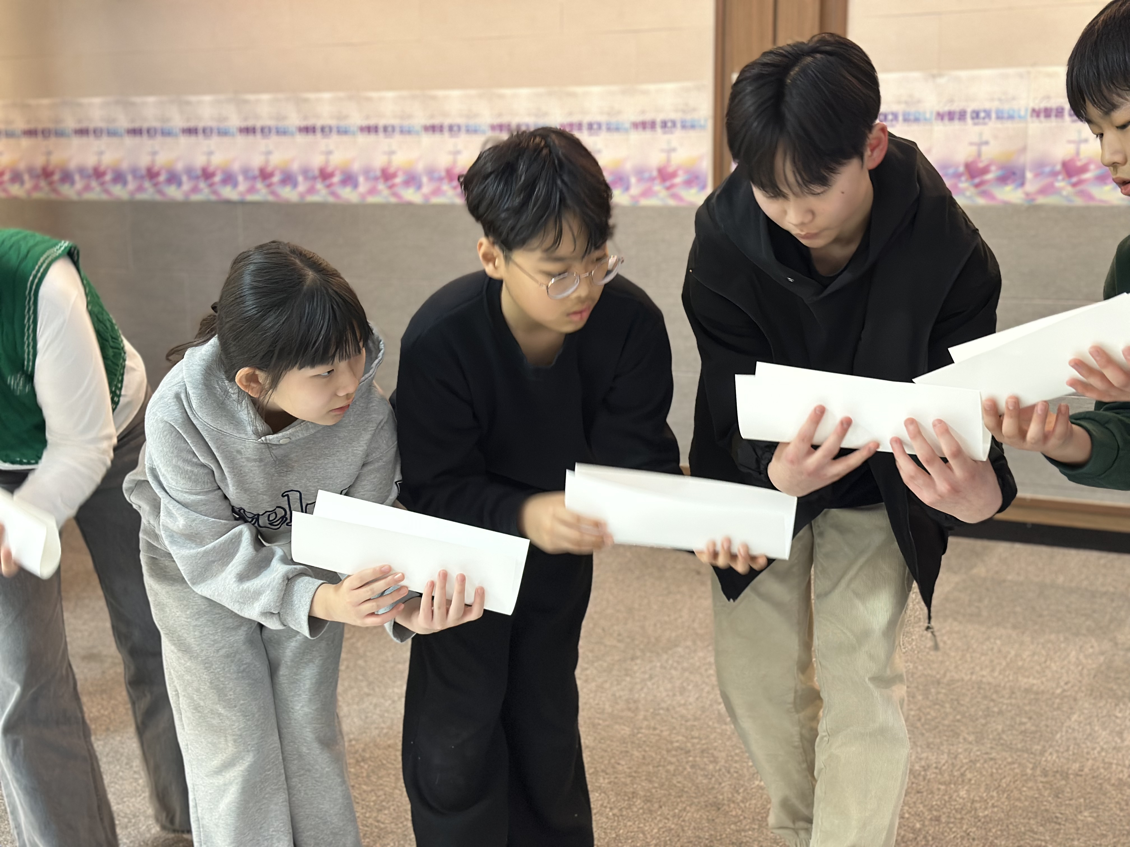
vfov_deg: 30.3
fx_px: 1567
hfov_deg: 39.7
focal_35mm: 48
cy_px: 424
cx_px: 565
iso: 400
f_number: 1.78
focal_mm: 6.86
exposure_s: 1/40
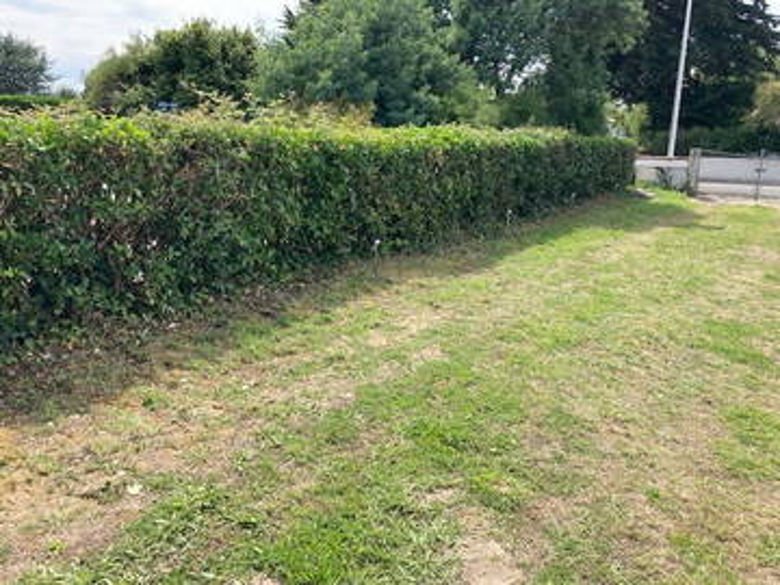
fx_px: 631
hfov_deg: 63.4
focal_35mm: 28
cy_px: 292
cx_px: 390
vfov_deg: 49.7
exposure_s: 1/889
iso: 20
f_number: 1.8
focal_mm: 3.99
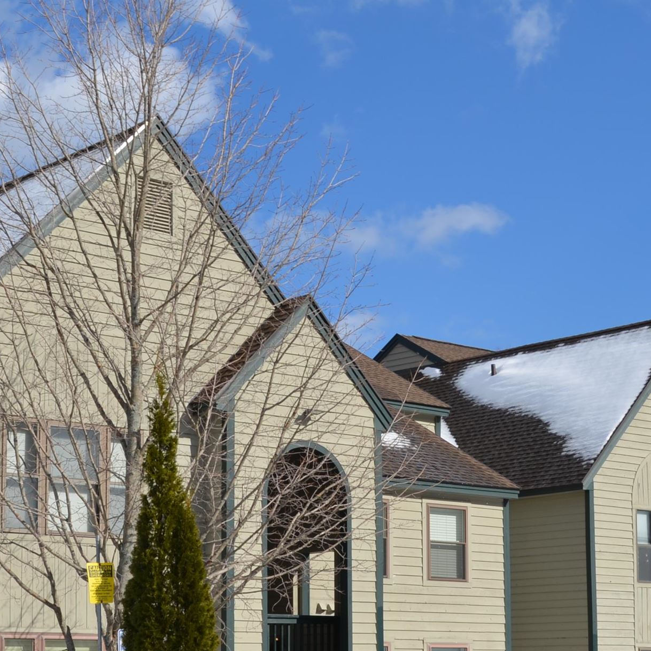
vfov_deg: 22.2
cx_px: 295
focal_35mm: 77
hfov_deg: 22.5
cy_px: 501
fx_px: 1638
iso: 100
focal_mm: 24
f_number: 8
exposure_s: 1/250
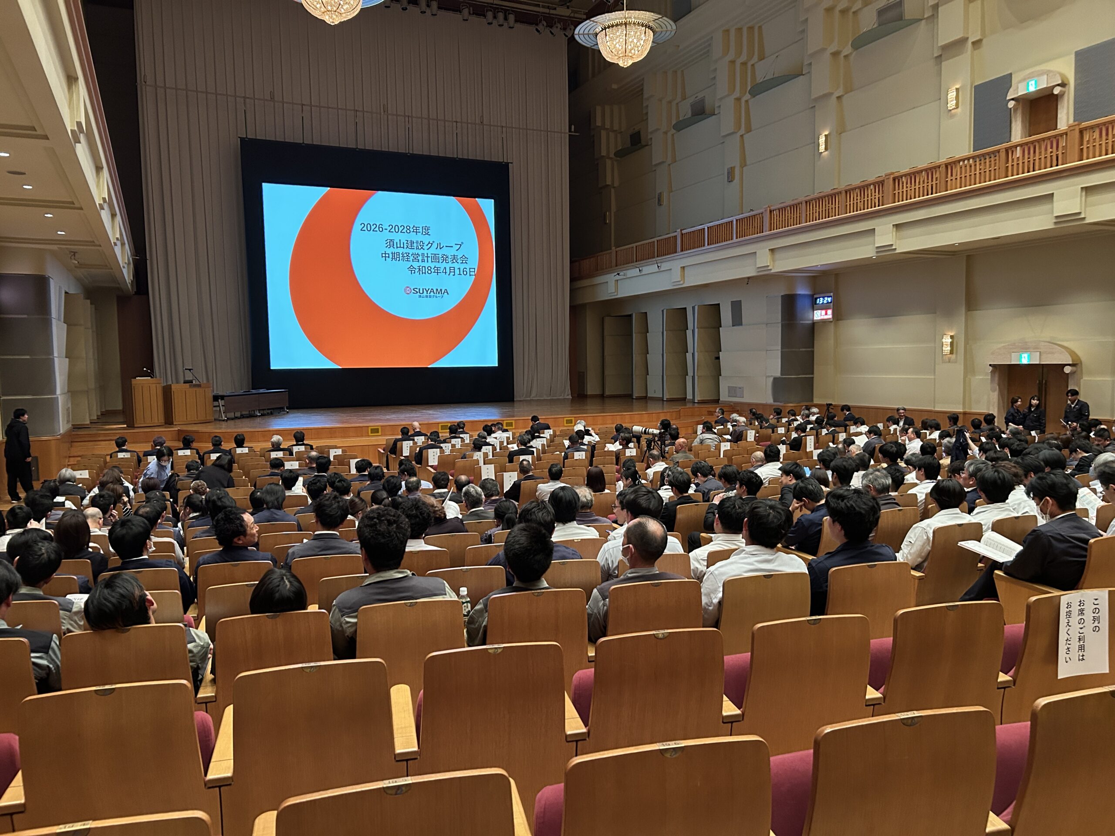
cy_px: 418
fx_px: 837
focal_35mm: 26
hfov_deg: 67.3
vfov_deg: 53.1
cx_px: 558
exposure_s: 1/40
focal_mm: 5.7
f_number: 1.5
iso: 400
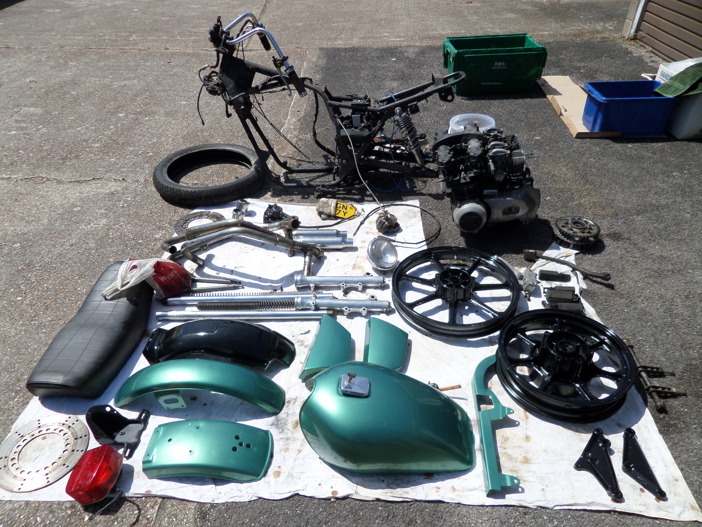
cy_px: 264
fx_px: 487
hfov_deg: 71.6
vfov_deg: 56.8
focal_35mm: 24
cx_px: 351
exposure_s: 1/1500
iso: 80
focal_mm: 4.3
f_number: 3.1
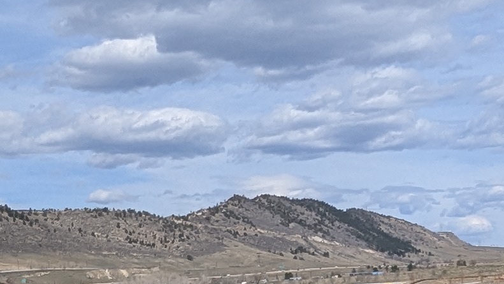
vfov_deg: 11.5
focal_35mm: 90
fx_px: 1203
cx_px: 392
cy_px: 641
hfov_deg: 23.4
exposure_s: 1/1976
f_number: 2.2
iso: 48
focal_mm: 2.35
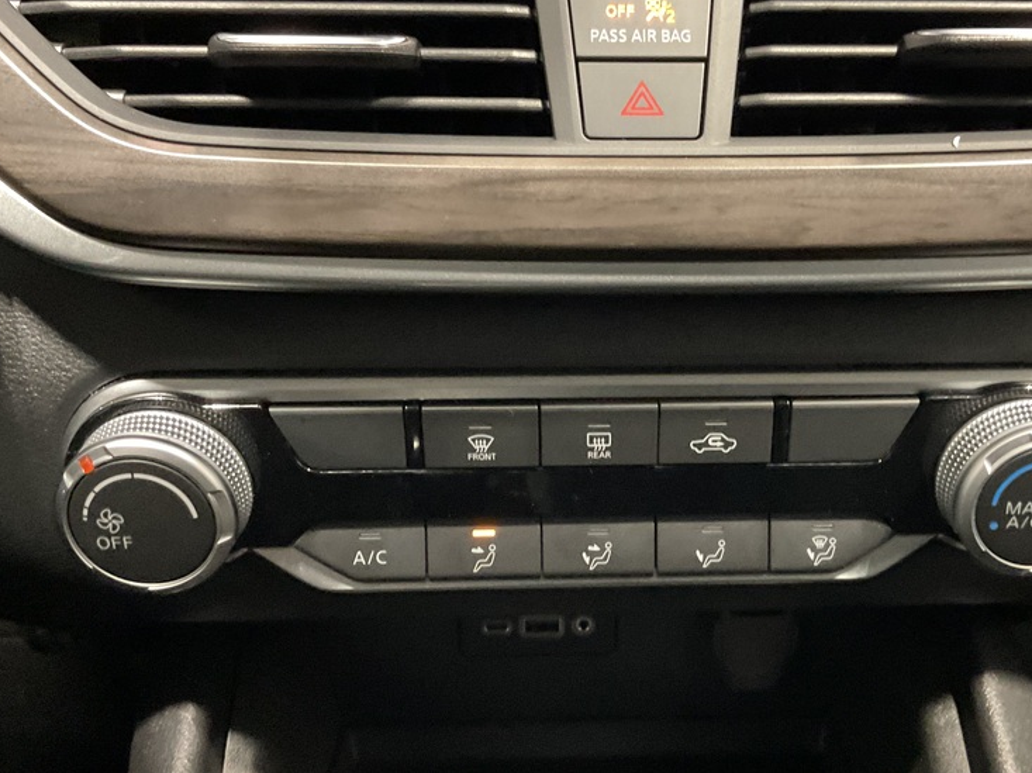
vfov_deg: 37.7
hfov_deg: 48.8
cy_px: 414
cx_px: 608
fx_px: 1132
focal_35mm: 38
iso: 500
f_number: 1.8
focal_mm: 3
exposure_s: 1/25
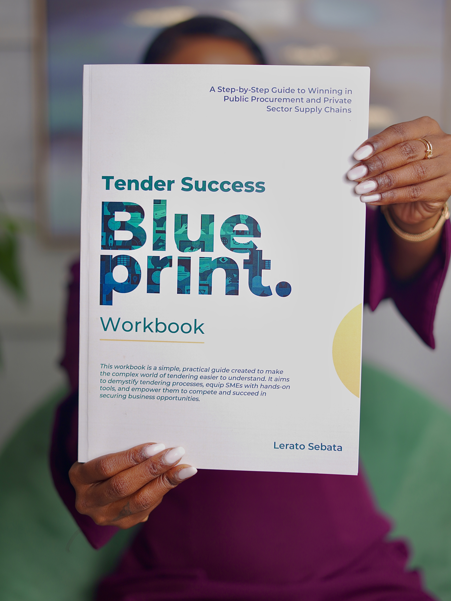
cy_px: 286
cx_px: 225
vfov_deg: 34.9
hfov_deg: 26.6
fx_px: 955
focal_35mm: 55
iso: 200
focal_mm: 50
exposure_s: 1/125
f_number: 1.8
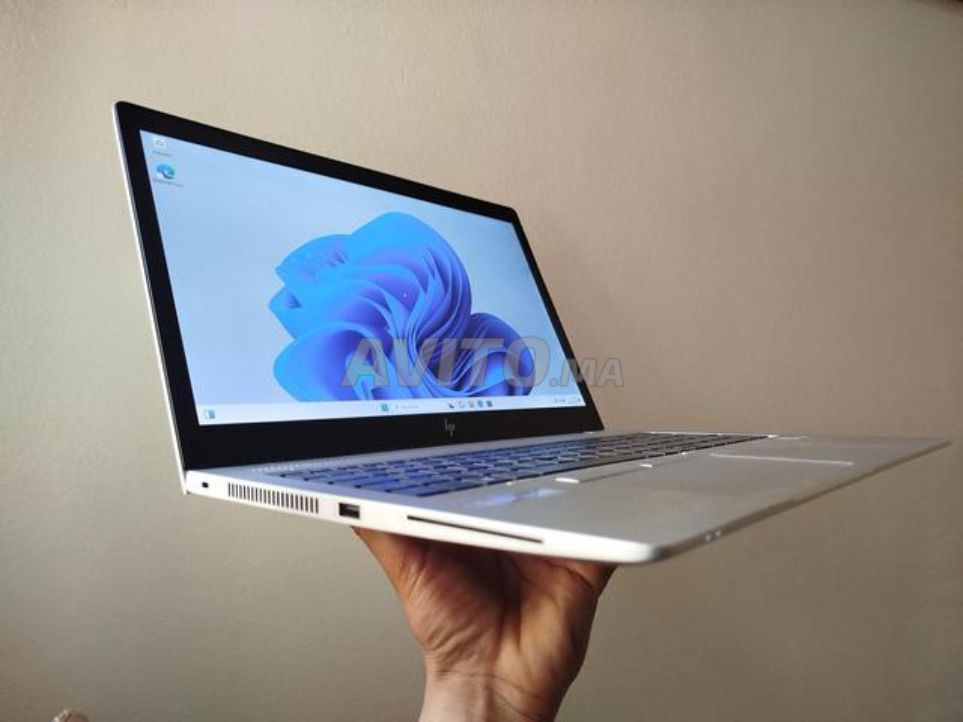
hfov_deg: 71.6
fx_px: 668
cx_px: 482
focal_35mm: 24
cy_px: 361
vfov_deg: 56.8
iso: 400
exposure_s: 1/33
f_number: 1.7
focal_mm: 5.31
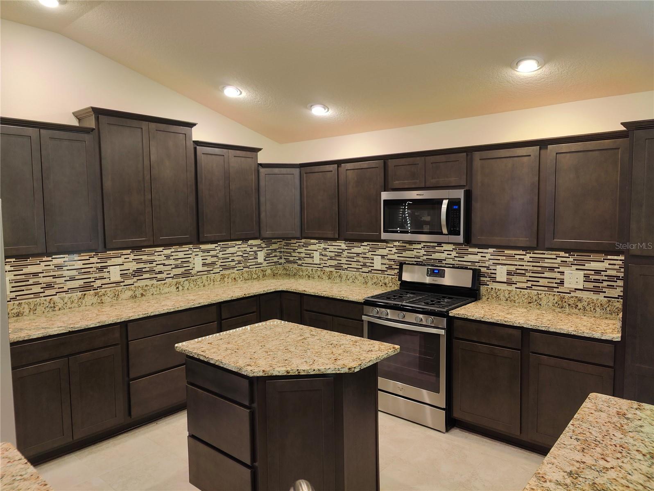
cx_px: 327
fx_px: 435
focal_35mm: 23
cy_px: 246
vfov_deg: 58.9
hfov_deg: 73.9
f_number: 1.8
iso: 640
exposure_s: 1/60
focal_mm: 6.06
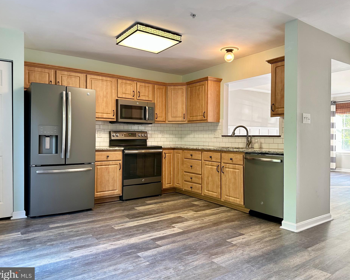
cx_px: 182
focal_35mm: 26
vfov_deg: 54.9
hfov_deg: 66.0
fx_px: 269
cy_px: 137
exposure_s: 1/60
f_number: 1.78
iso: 160
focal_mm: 6.86
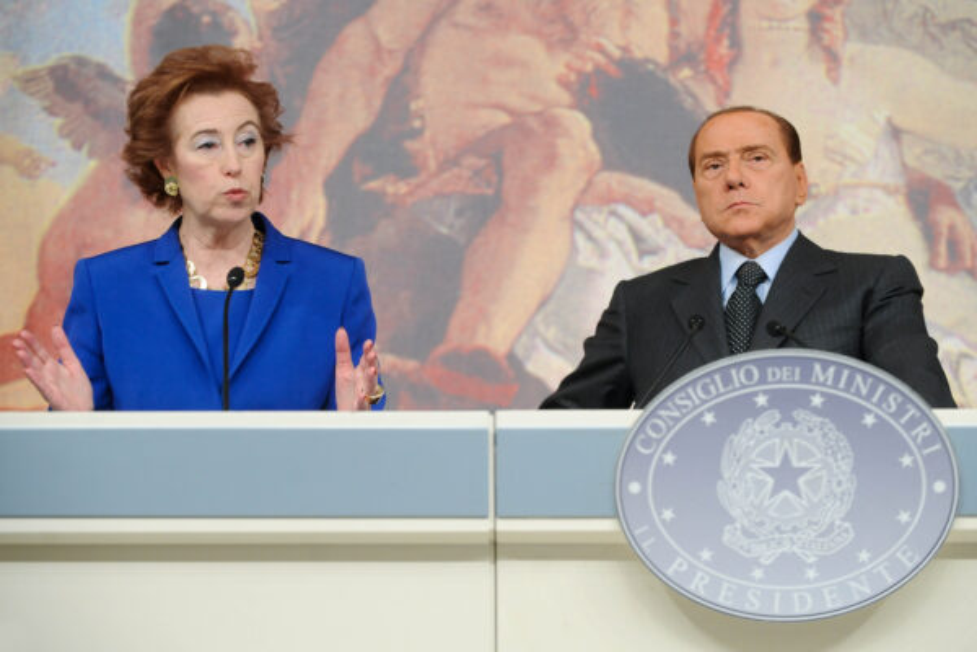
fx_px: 2659
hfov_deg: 20.8
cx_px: 488
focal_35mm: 98
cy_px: 326
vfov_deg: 14.0
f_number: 3.2
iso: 2000
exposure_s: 1/160
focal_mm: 98
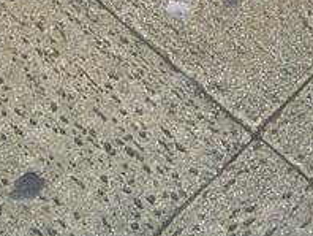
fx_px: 1023
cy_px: -95
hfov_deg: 17.4
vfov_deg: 12.6
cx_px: 130
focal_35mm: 113
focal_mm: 5.8
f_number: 2.6
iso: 50
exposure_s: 1/125
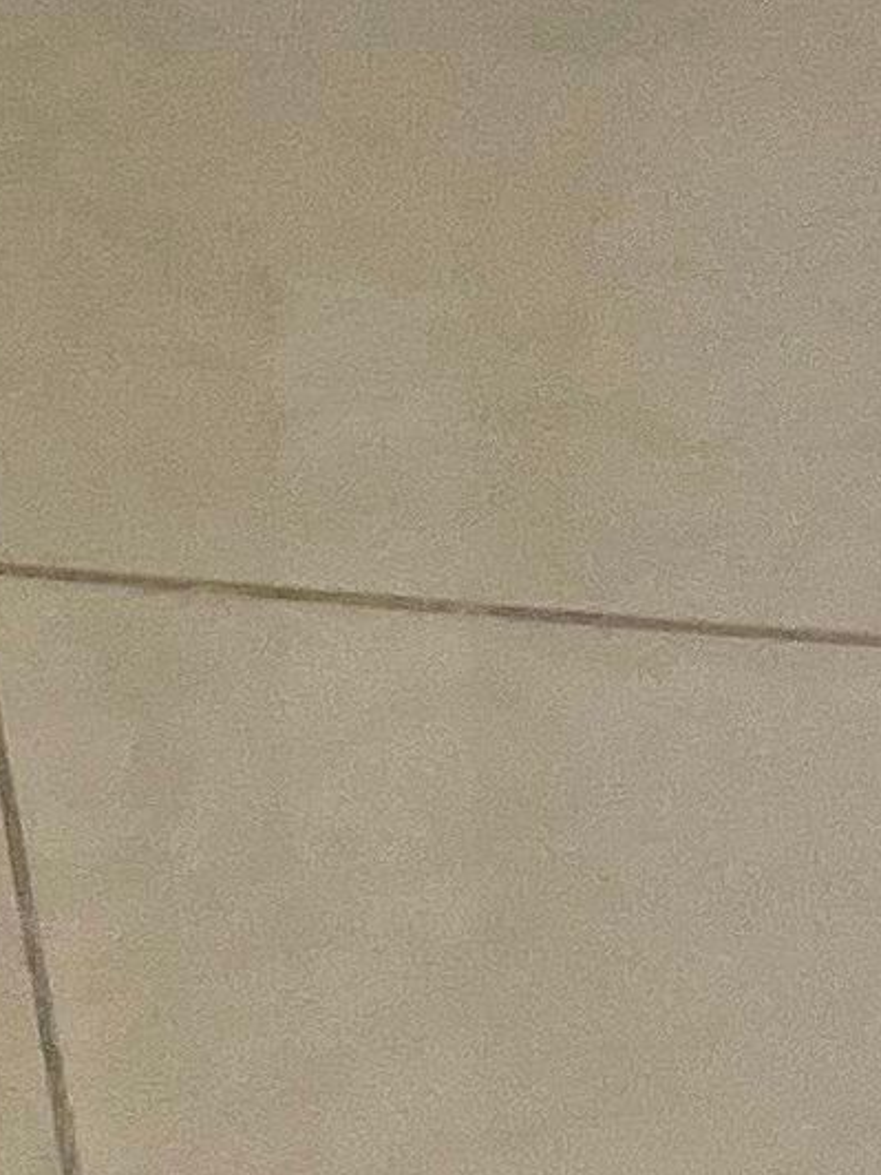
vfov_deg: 7.7
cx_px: -1535
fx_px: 6685
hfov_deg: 6.9
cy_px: -3130
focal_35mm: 197
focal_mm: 5.1
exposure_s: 1/120
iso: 80
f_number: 1.6
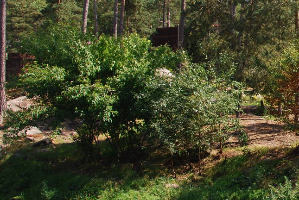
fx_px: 557
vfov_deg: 20.3
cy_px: 58
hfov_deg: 27.2
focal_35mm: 67
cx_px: 339
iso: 100
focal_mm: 18
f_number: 6.3
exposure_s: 1/160
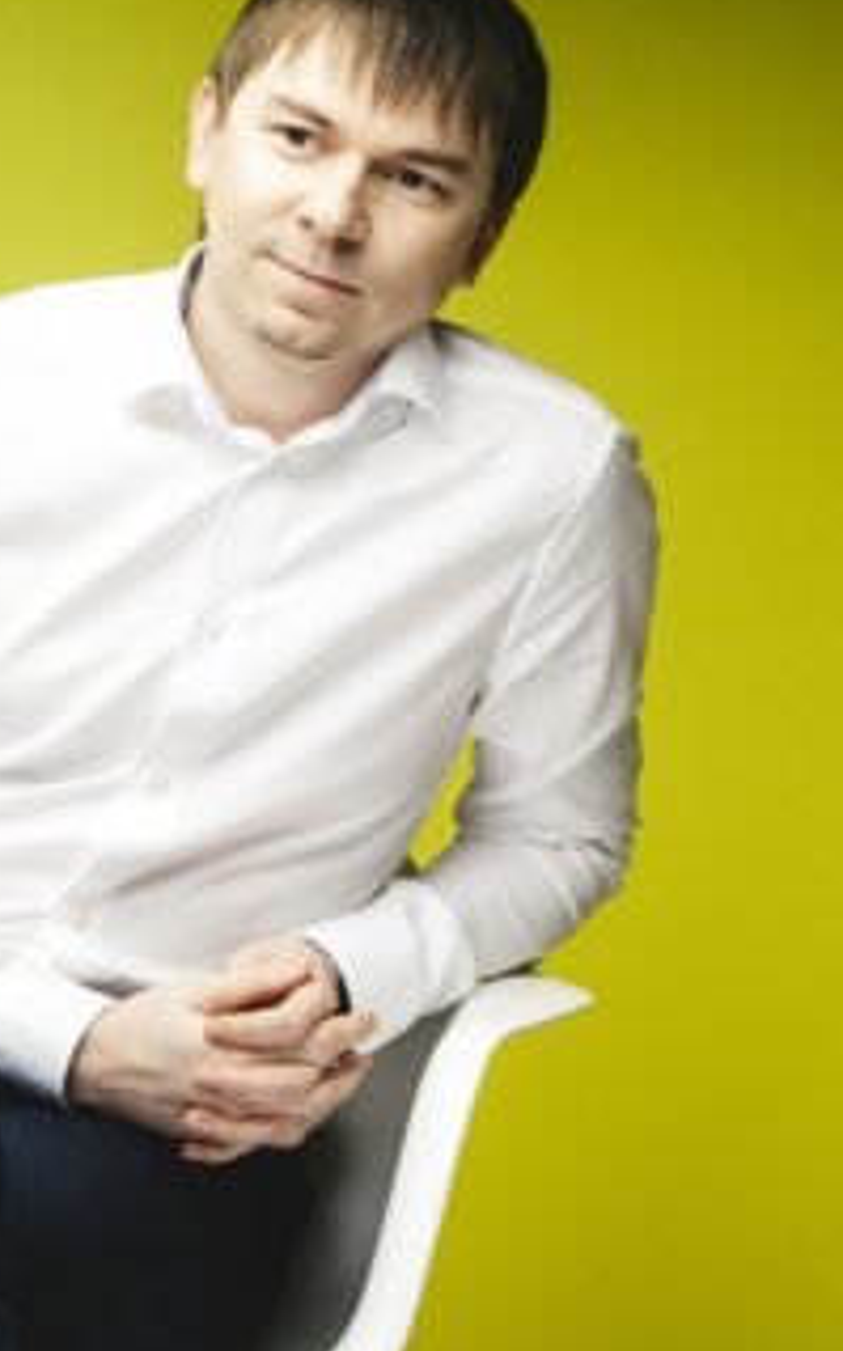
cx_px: 555
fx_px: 4528
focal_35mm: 123
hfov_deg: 10.6
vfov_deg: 17.0
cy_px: 612
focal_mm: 70
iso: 80
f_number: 6.3
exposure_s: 1/125
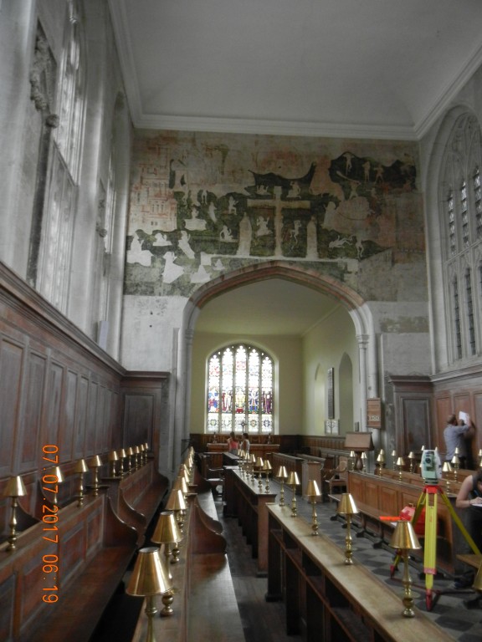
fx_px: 557
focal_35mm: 30
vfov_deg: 60.0
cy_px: 321
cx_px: 241
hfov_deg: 46.8
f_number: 3.5
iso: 640
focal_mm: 5.4
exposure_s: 1/99.4
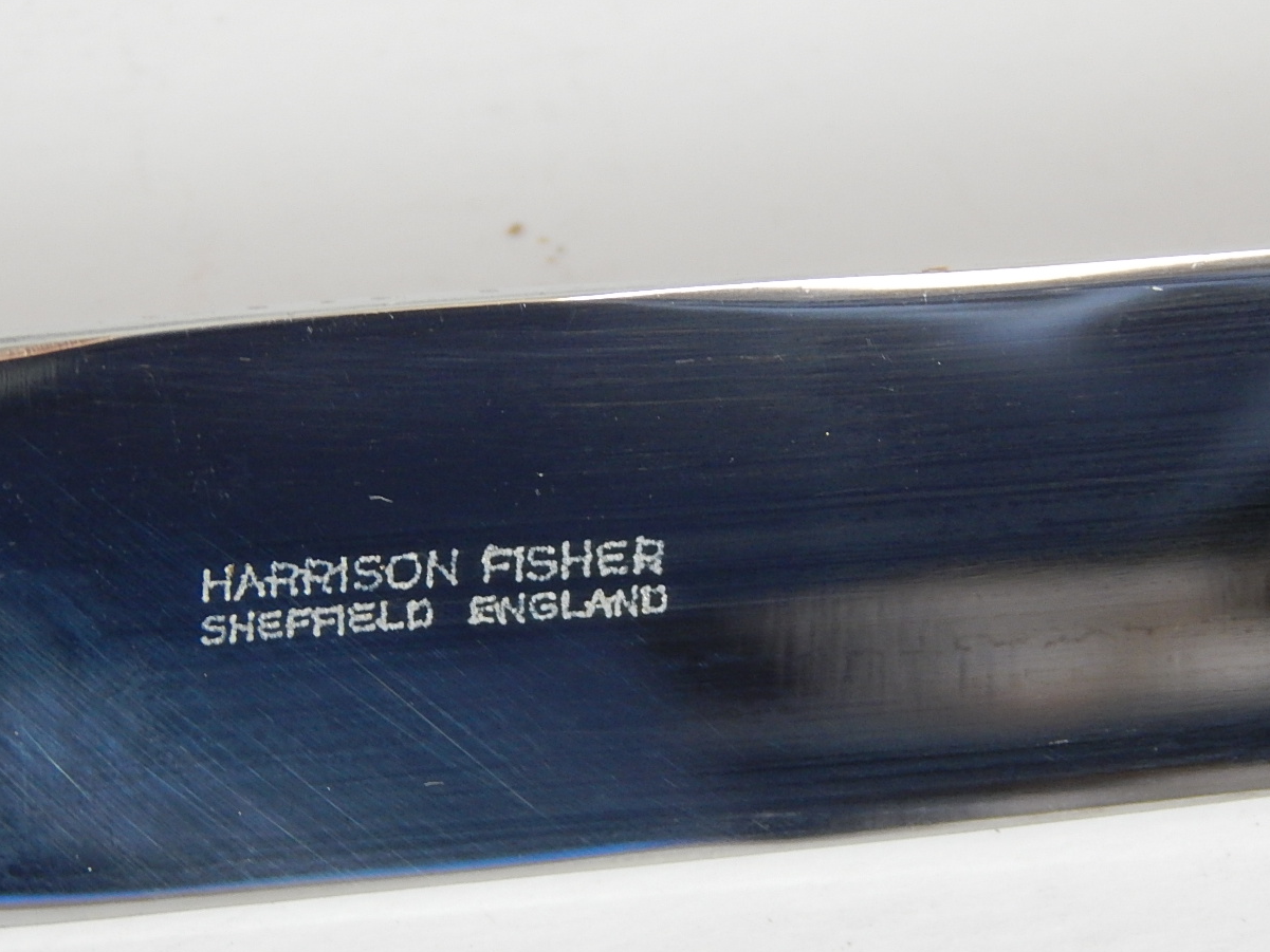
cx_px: 470
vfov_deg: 4.8
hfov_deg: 6.4
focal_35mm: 309
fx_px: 11338
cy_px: 611
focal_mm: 41.7
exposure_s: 1/30
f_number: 5.6
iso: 320
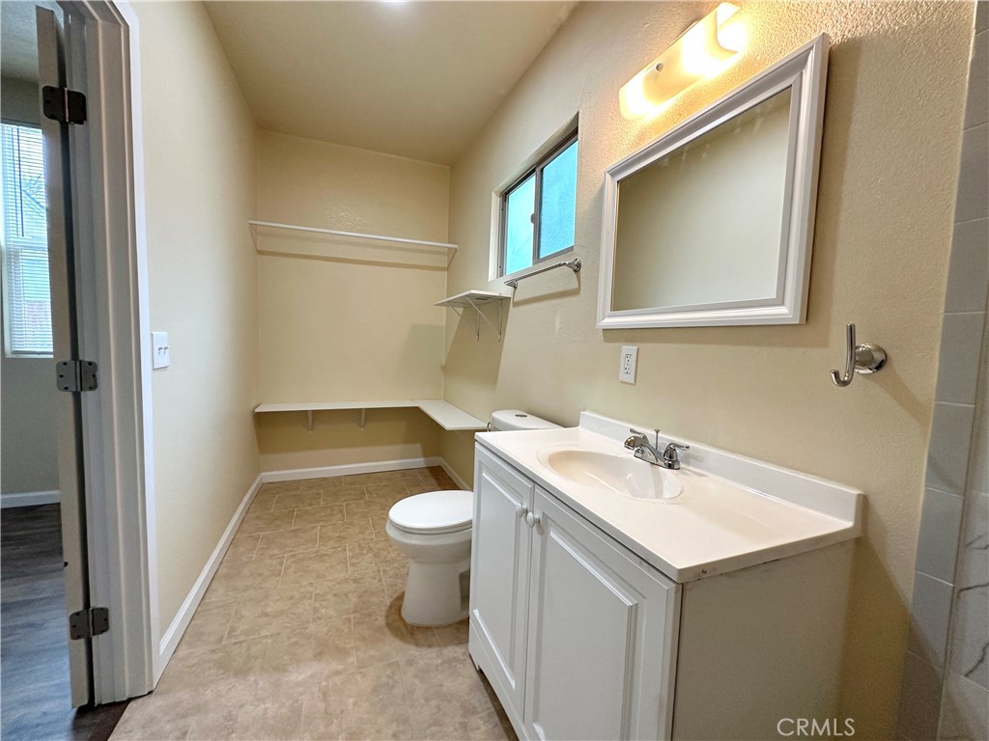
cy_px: 370
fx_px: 400
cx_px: 494
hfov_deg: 102.1
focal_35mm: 14
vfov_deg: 85.7
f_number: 2.2
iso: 250
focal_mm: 2.22
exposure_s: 1/120
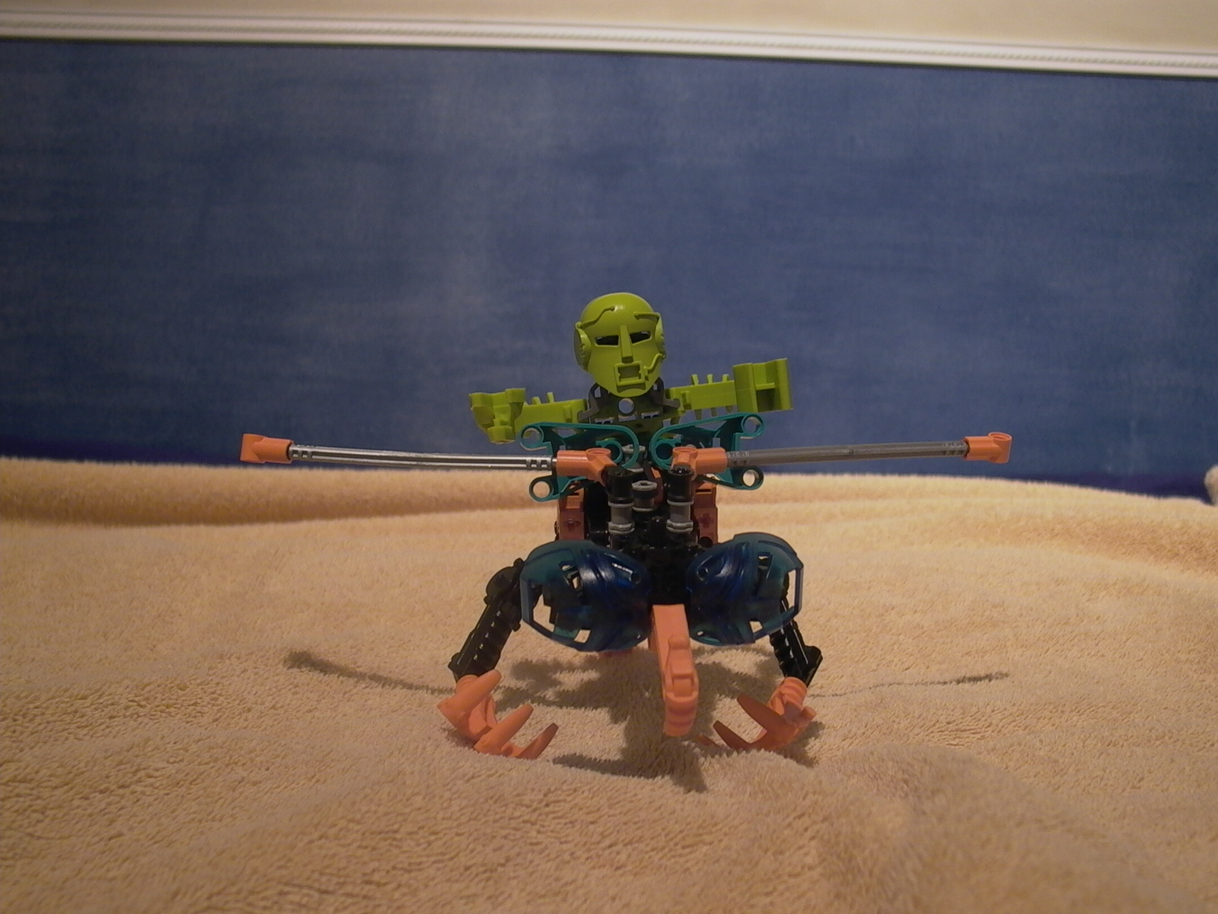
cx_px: 609
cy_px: 457
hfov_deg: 49.0
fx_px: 1337
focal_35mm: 38
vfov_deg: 37.7
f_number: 2.09
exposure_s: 1/10.6
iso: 100
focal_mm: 7.62
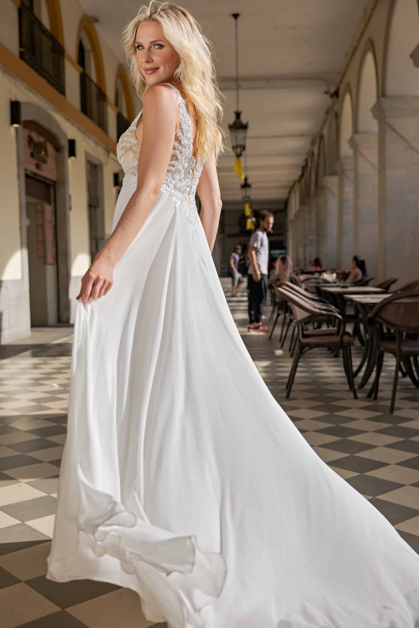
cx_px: 210
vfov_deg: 48.5
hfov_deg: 33.4
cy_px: 314
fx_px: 698
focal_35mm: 40
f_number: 3.2
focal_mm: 40
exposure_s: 1/1250
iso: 100
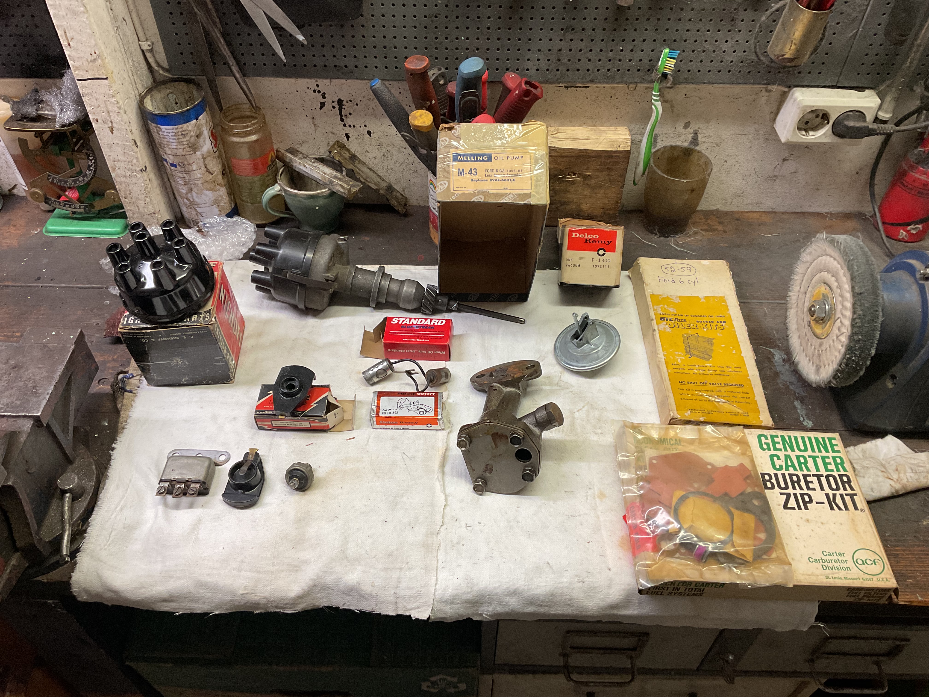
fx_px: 778
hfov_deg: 61.7
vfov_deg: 48.2
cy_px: 348
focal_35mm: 29
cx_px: 464
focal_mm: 3
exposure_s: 1/100
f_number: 1.8
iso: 64
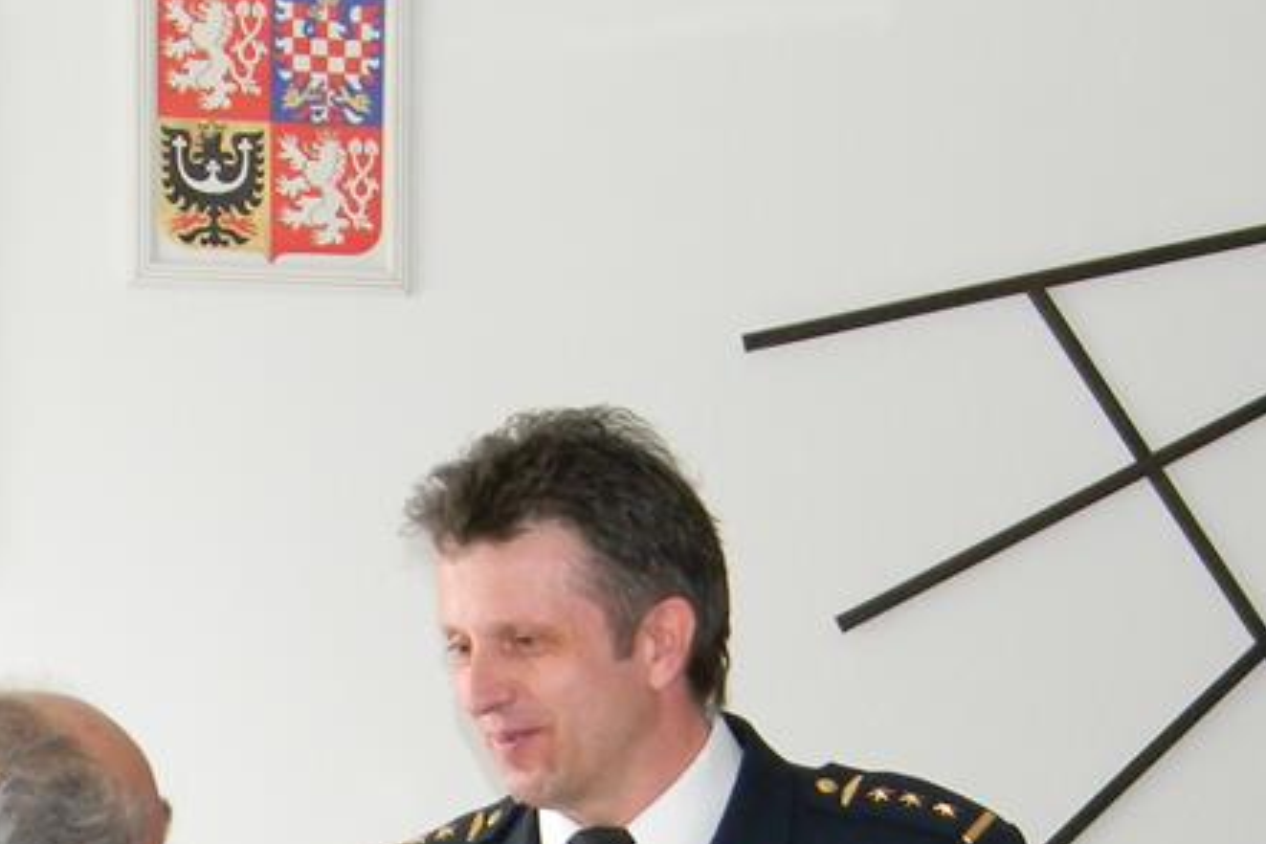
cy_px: 1153
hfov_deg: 16.7
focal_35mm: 122
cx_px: 924
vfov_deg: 10.9
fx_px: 4290
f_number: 3.9
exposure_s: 1/30
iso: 200
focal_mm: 8.6
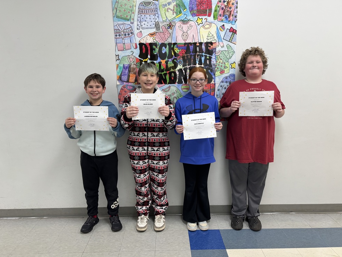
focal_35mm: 27
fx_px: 267
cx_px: 173
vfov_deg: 51.4
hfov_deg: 65.3
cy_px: 131
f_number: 1.6
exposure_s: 1/120
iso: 125
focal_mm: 5.96
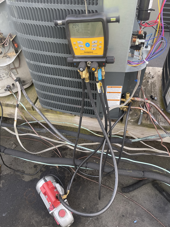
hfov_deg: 53.1
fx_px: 170
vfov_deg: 67.3
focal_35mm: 26
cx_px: 85
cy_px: 114
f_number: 1.6
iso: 80
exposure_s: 1/121
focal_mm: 5.1
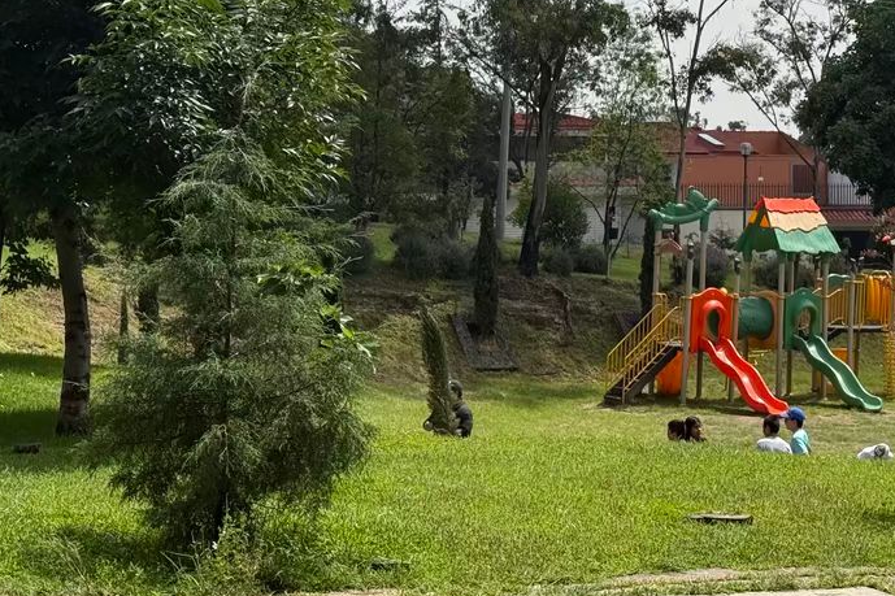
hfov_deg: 22.9
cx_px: 769
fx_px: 2162
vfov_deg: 15.5
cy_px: 32
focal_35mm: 87
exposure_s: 1/7143
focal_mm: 6.76
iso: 64
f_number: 1.78
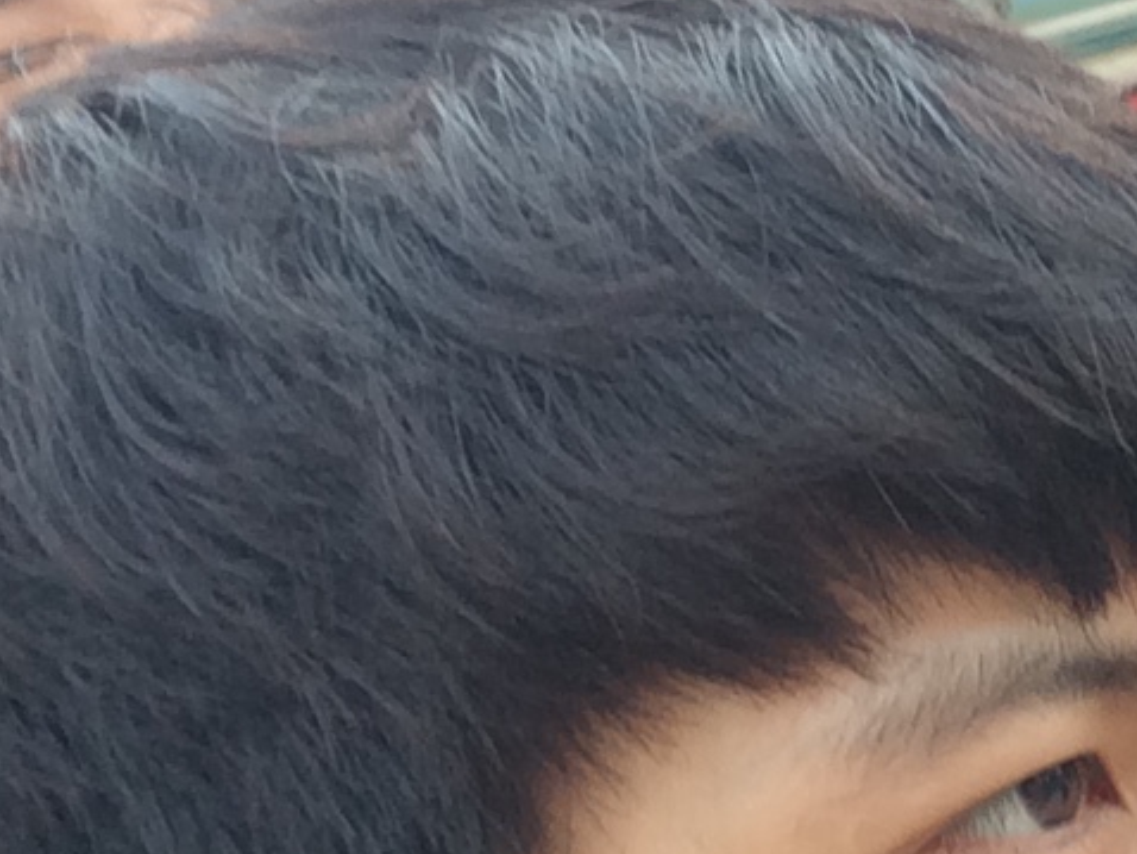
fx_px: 2728
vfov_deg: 17.5
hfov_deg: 21.4
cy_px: 771
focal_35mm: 83
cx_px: 1456
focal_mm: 2.15
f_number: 2.4
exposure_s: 1/177
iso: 50
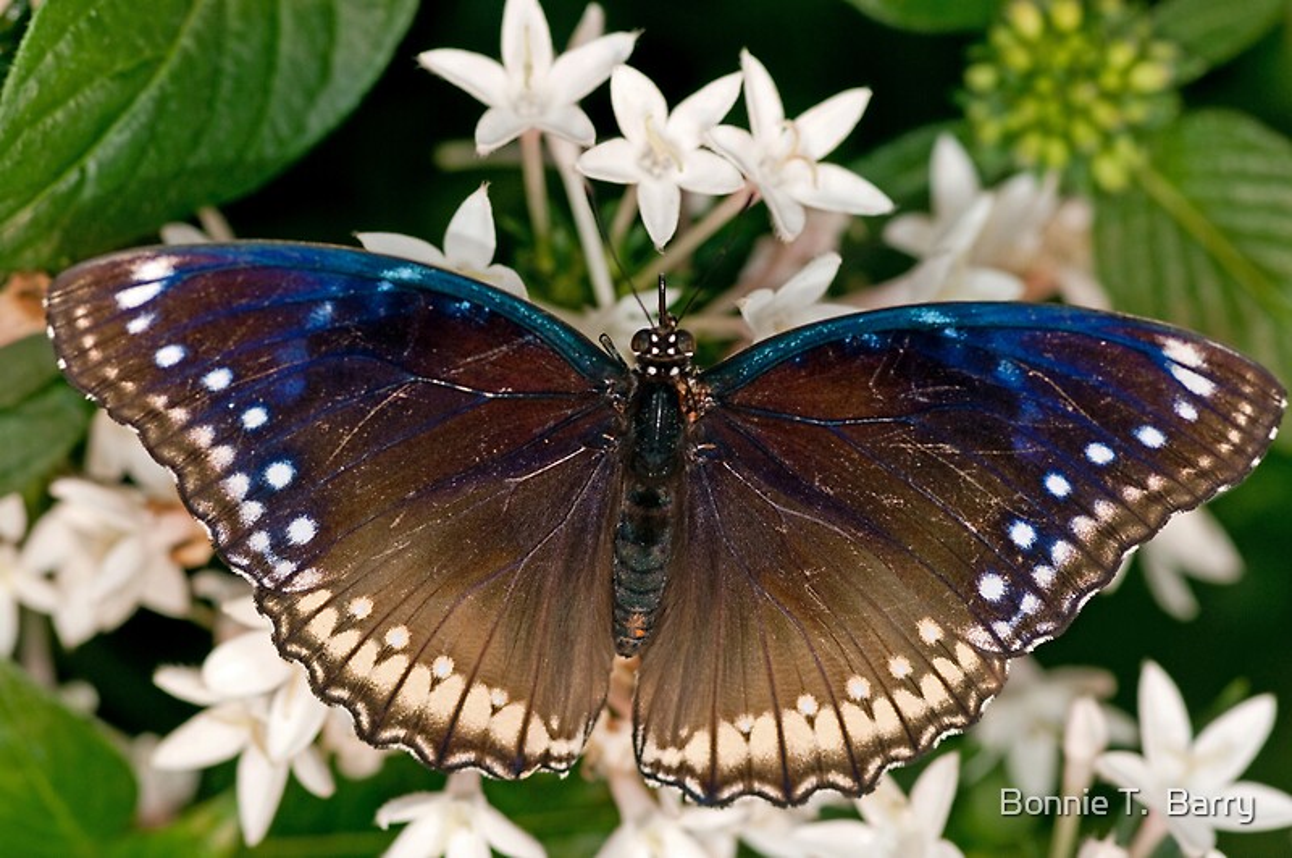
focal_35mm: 158
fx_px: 5644
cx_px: 646
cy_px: 429
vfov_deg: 8.7
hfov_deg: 13.1
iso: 200
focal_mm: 105
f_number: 7.1
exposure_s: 1/250
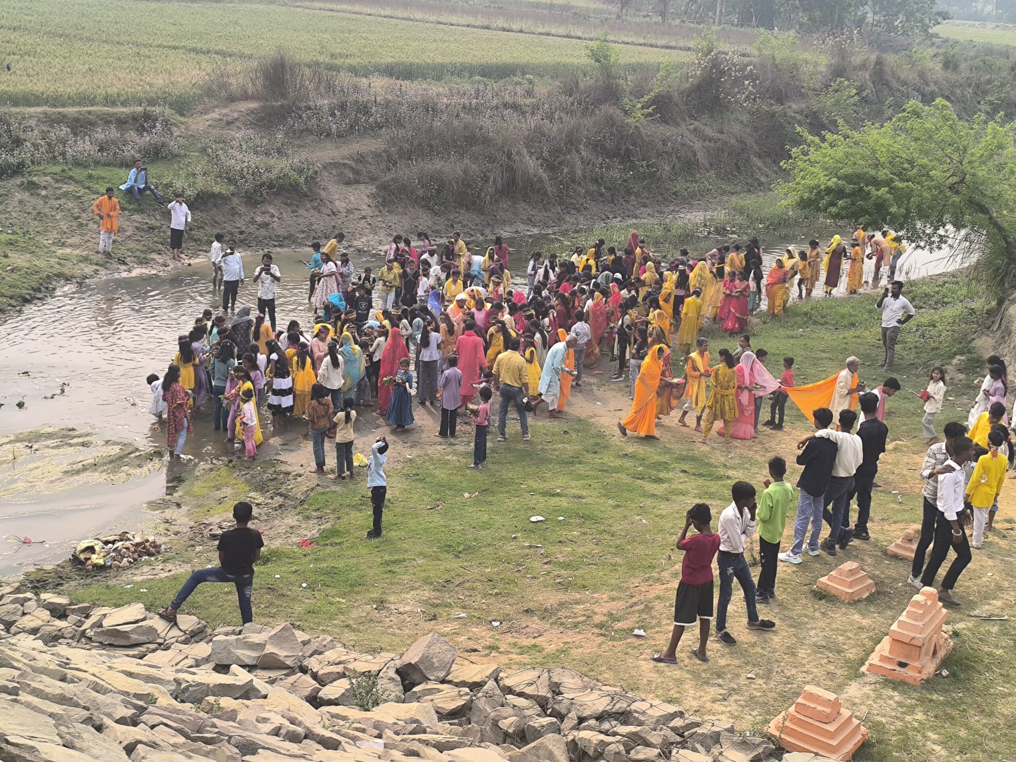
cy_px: 381
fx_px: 1350
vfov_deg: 31.5
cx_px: 508
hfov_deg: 41.2
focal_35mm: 46
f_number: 1.65
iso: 50
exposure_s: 1/226
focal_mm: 6.14
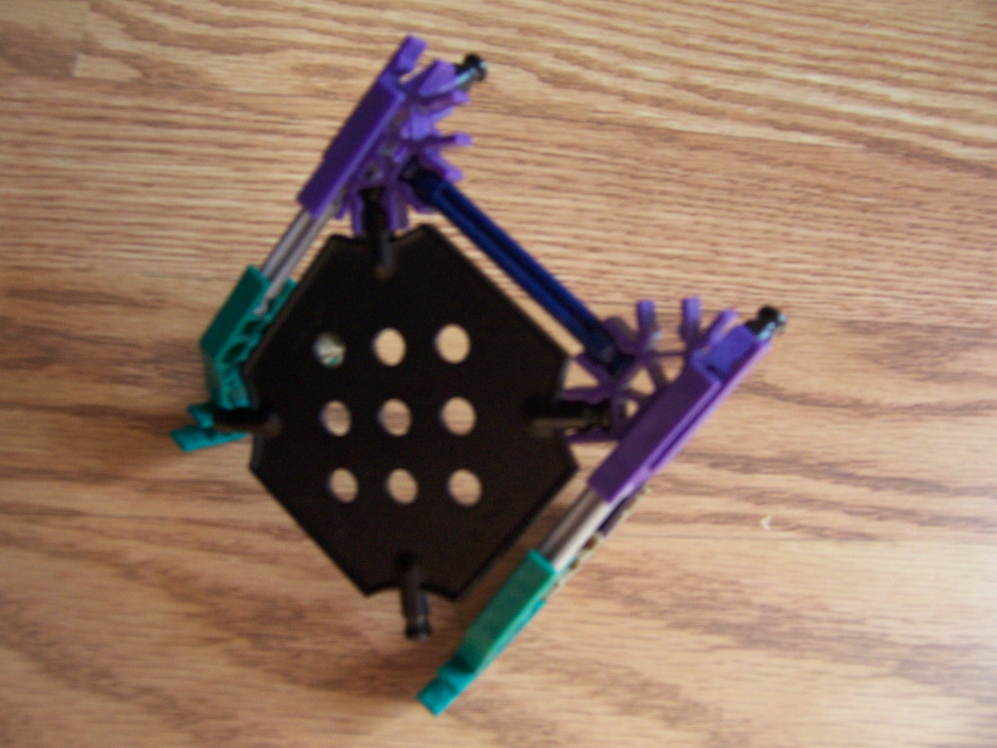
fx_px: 950
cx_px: 498
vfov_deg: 42.9
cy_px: 374
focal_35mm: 33
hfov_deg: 55.4
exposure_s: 1/10
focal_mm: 5.5
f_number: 3.4
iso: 140
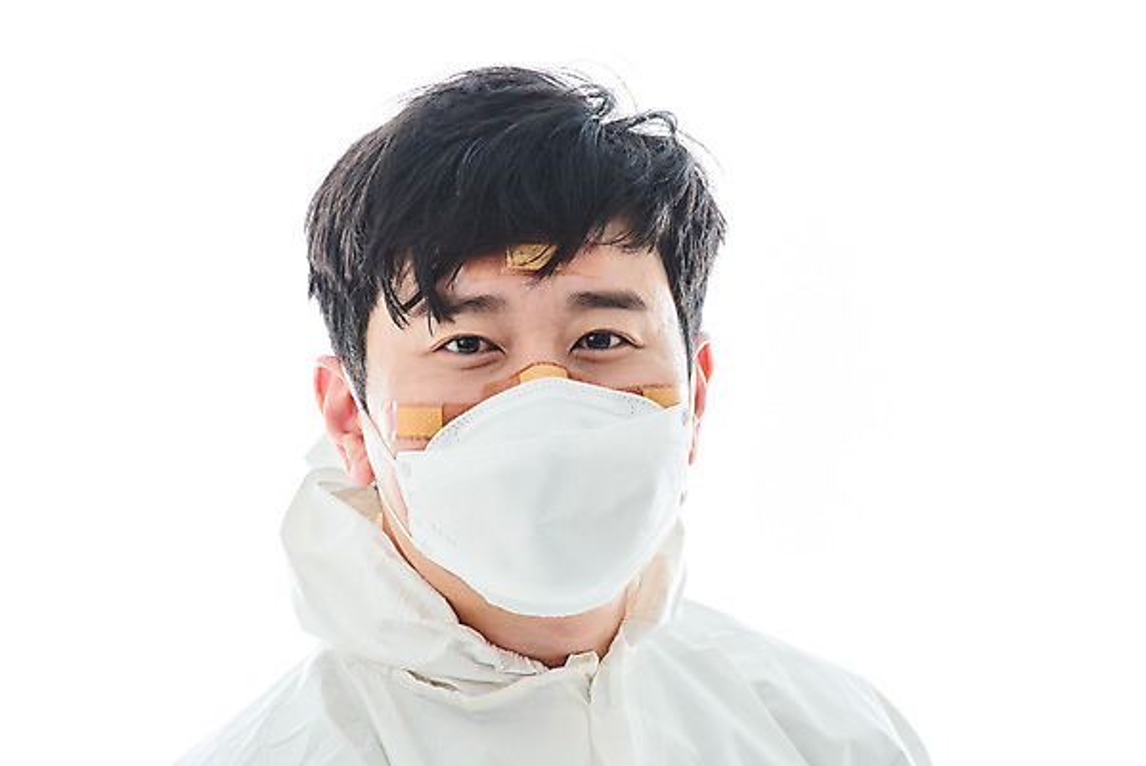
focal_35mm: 200
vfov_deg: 6.9
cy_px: 383
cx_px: 573
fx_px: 6369
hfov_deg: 10.3
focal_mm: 200
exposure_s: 1/125
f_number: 14
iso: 100
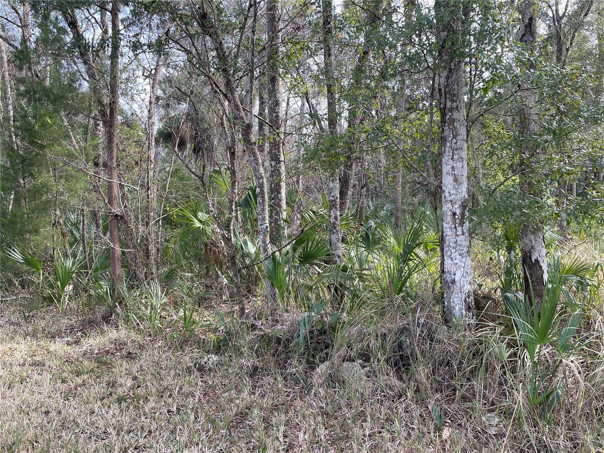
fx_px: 454
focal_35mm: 26
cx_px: 302
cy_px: 226
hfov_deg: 67.3
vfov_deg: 53.1
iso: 32
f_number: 1.6
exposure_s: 1/276
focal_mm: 4.2
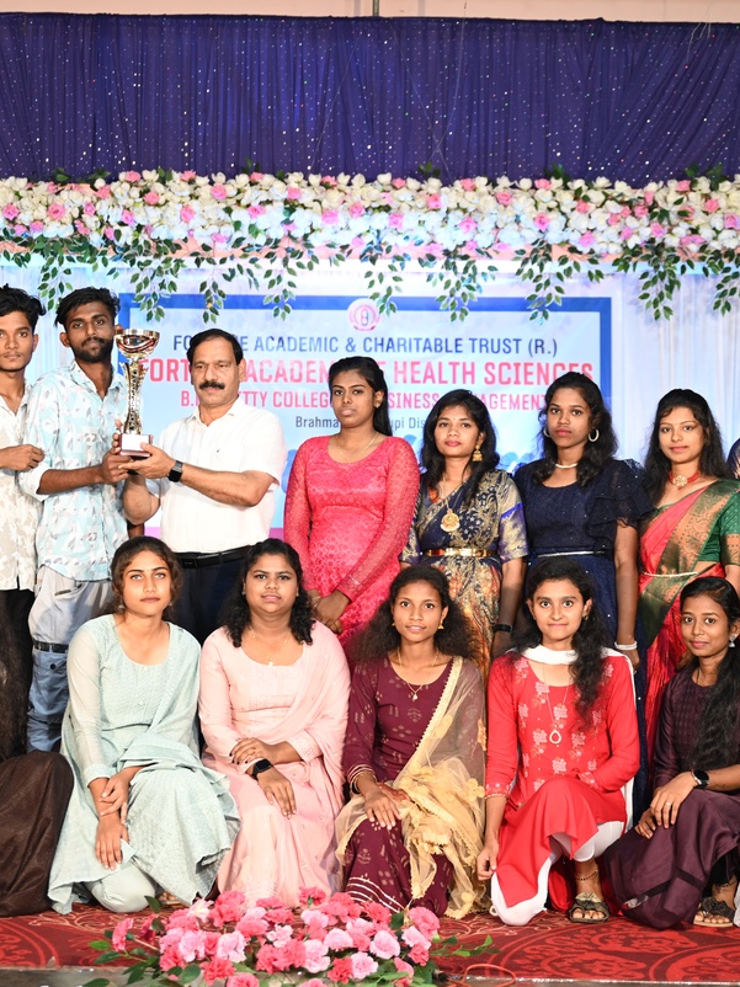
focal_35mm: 66
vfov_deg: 29.4
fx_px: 1882
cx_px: 273
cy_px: 494
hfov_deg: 22.2
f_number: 2.8
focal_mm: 43
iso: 400
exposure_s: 1/100
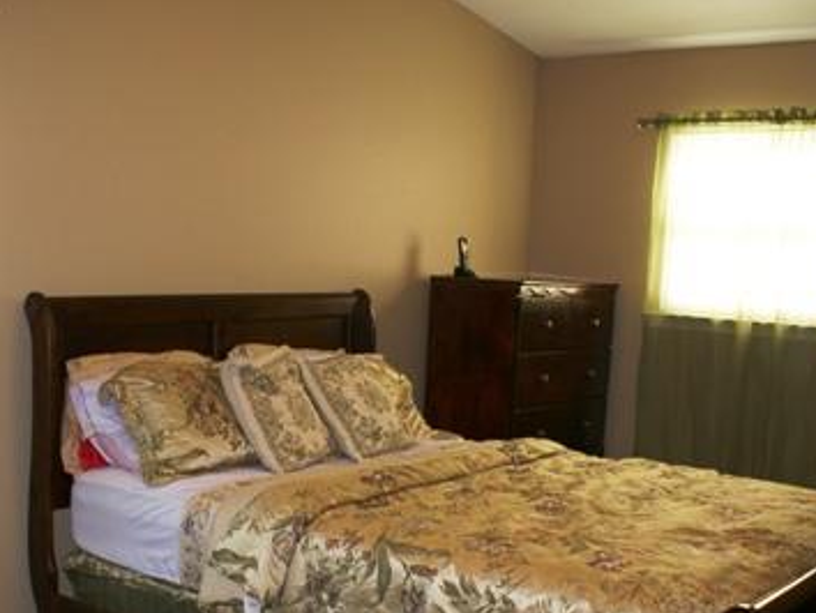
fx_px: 1062
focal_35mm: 45
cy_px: 431
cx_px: 334
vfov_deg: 31.8
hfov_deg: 41.9
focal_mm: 18
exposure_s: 1/60
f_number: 5.6
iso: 250
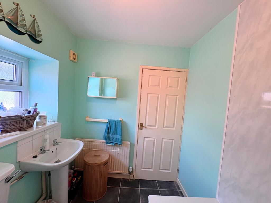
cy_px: 102
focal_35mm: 14
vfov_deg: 85.7
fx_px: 110
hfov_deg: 102.1
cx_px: 136
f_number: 2.2
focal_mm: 2.22
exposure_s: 1/100
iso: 125
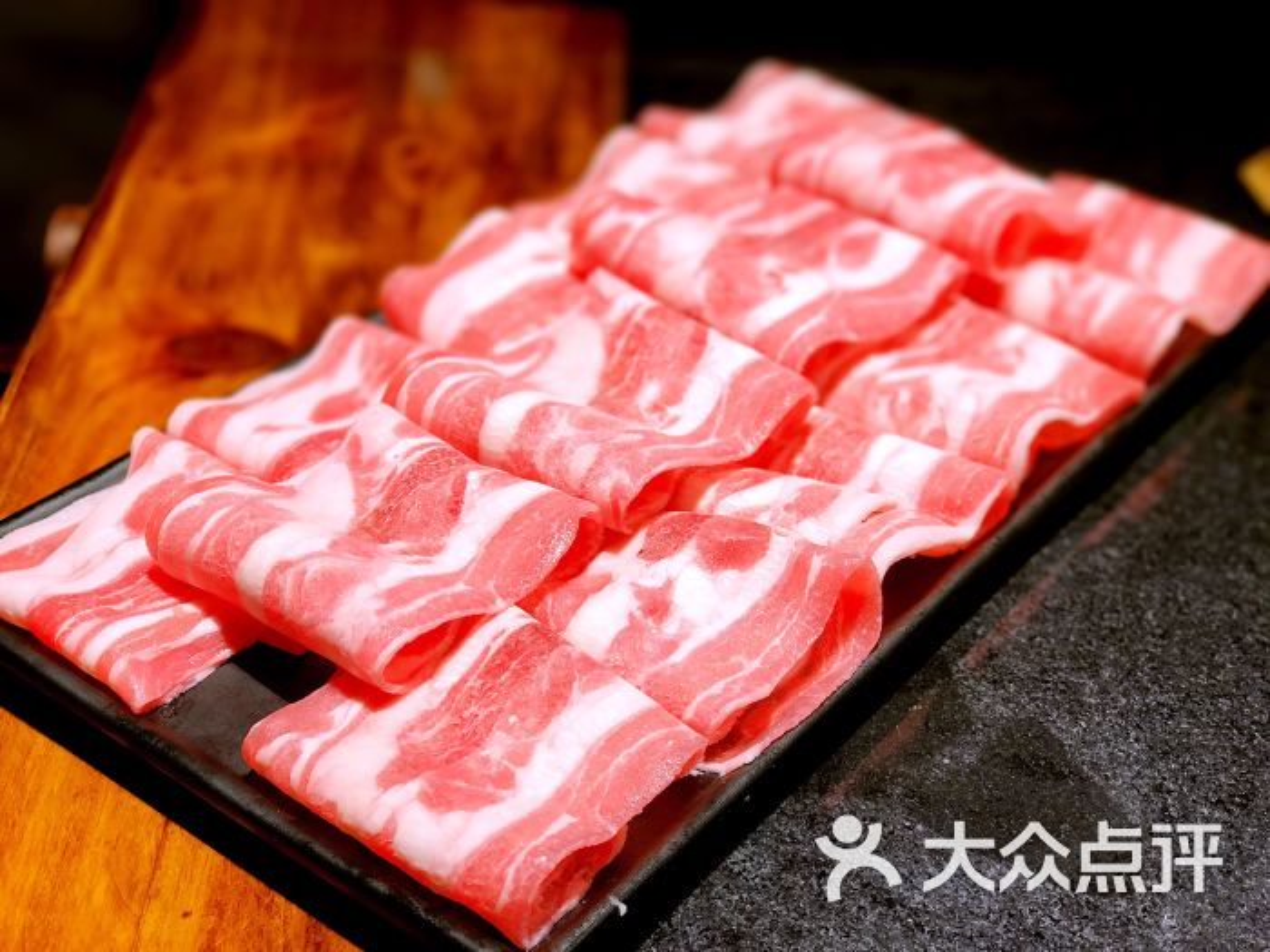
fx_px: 2091
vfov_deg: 25.7
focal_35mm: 57
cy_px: 476
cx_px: 635
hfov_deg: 33.8
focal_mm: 6.6
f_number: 2.8
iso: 32
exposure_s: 1/50
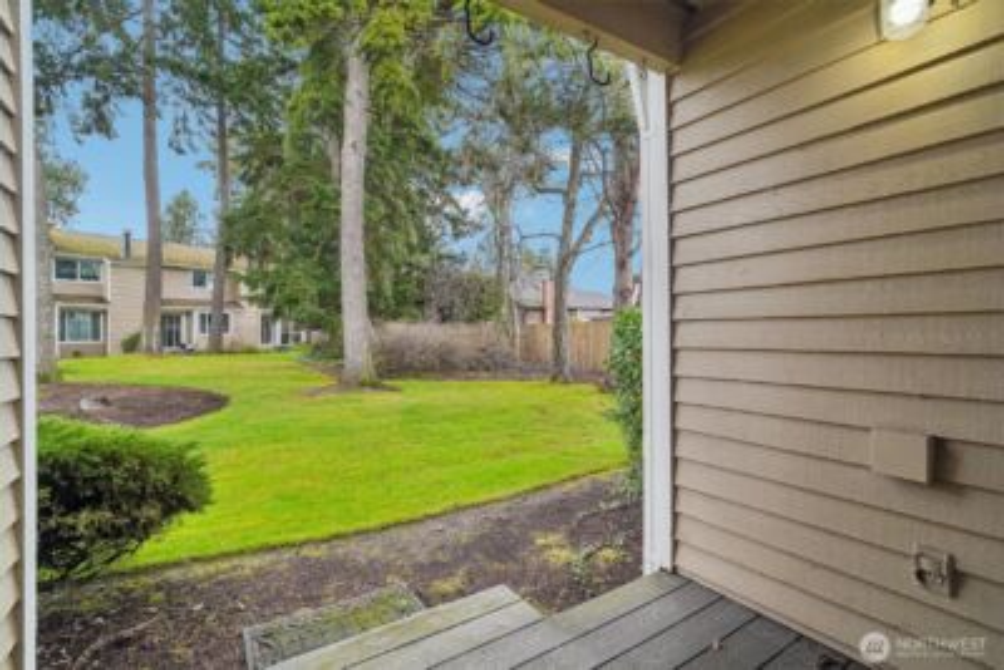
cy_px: 335
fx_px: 446
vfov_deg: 73.8
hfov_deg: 96.7
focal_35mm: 16
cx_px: 502
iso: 1600
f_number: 8
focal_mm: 16
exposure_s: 1/200
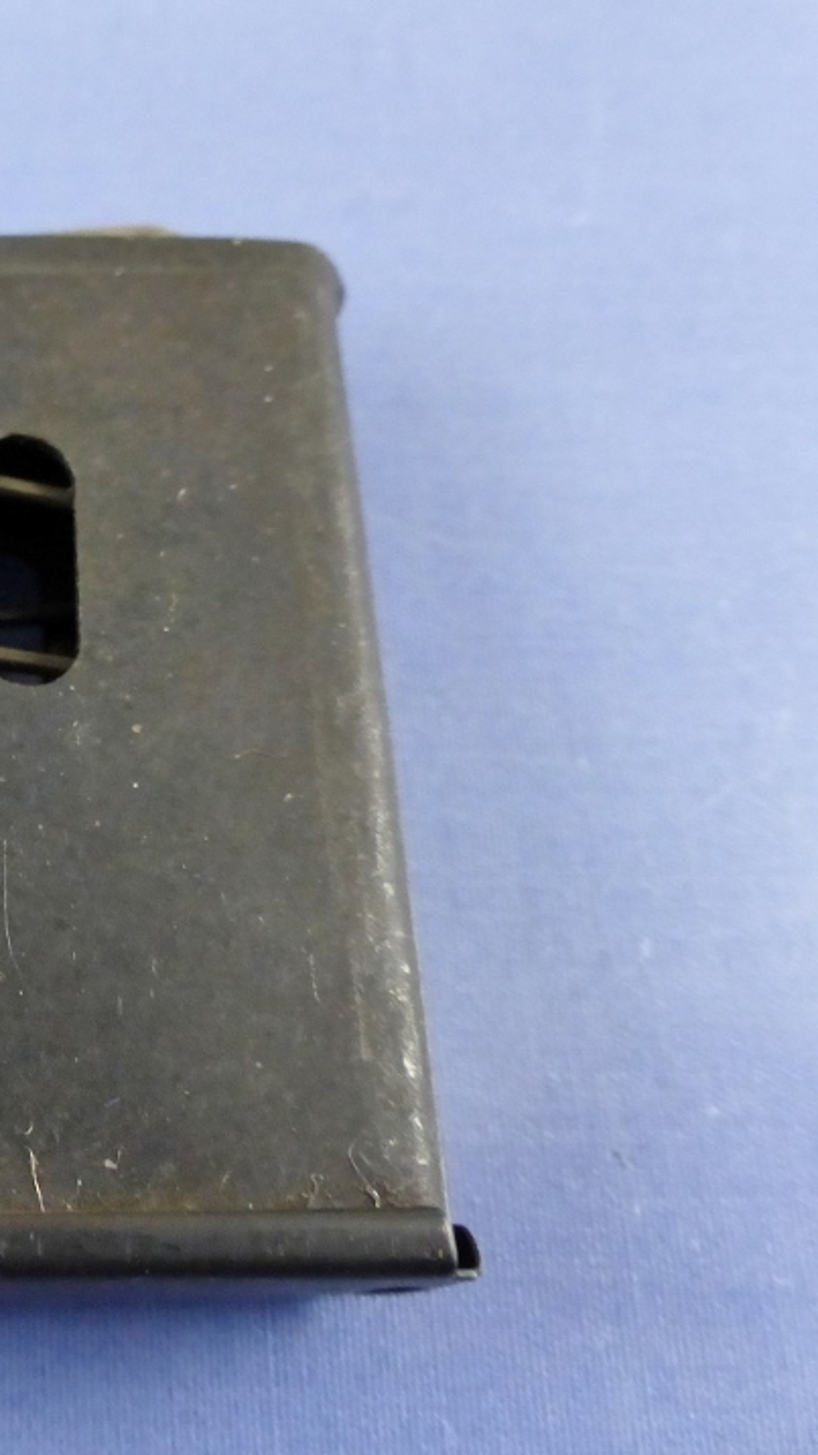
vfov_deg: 52.8
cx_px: -130
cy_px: 716
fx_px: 1466
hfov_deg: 27.8
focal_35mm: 38
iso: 500
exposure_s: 1/125
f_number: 2.8
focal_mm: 4.5
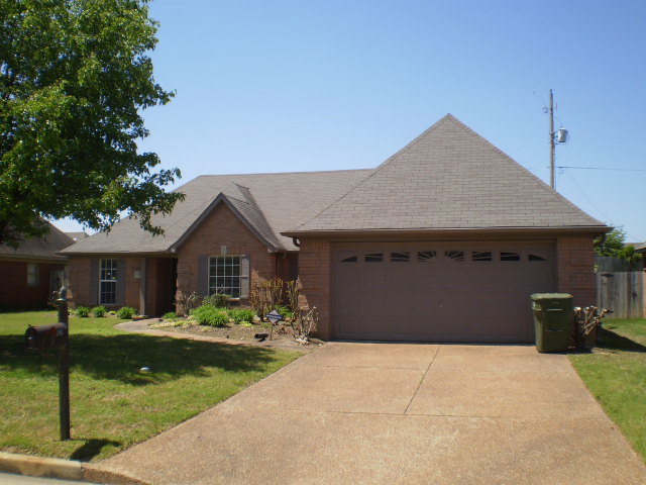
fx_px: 672
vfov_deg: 39.7
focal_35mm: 36
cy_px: 242
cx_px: 323
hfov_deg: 51.4
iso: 64
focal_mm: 6.3
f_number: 4.6
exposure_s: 1/640
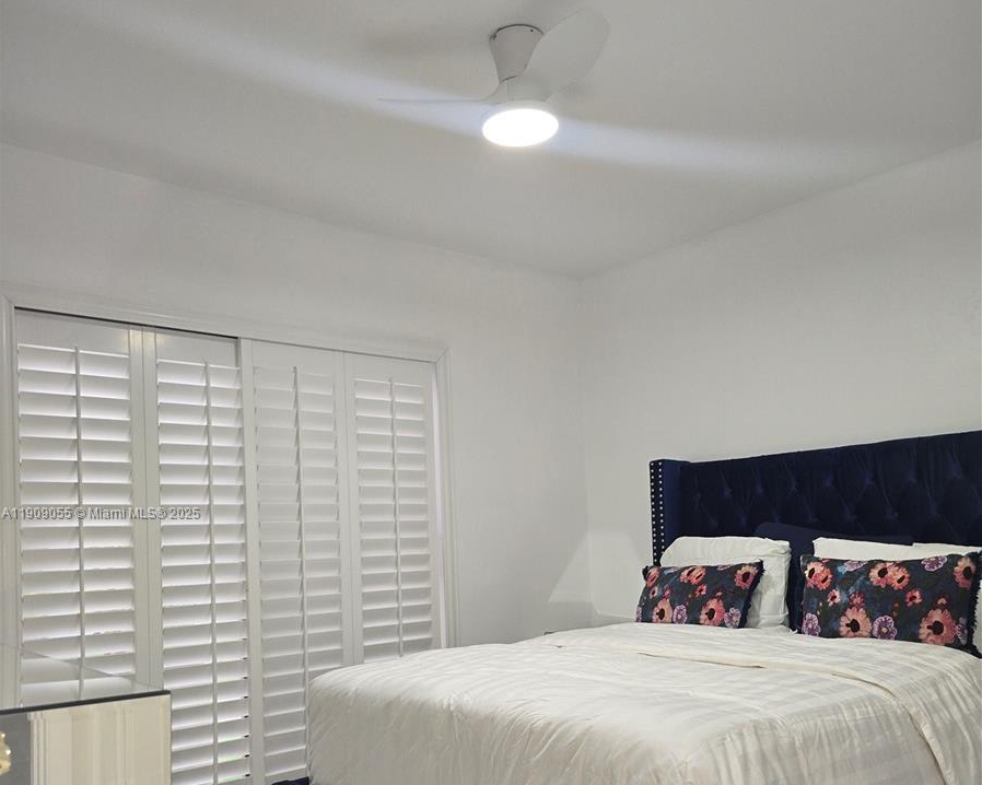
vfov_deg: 47.8
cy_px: 514
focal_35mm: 30
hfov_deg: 58.8
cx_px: 491
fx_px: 872
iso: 100
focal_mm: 6.3
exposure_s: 1/60
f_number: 1.7
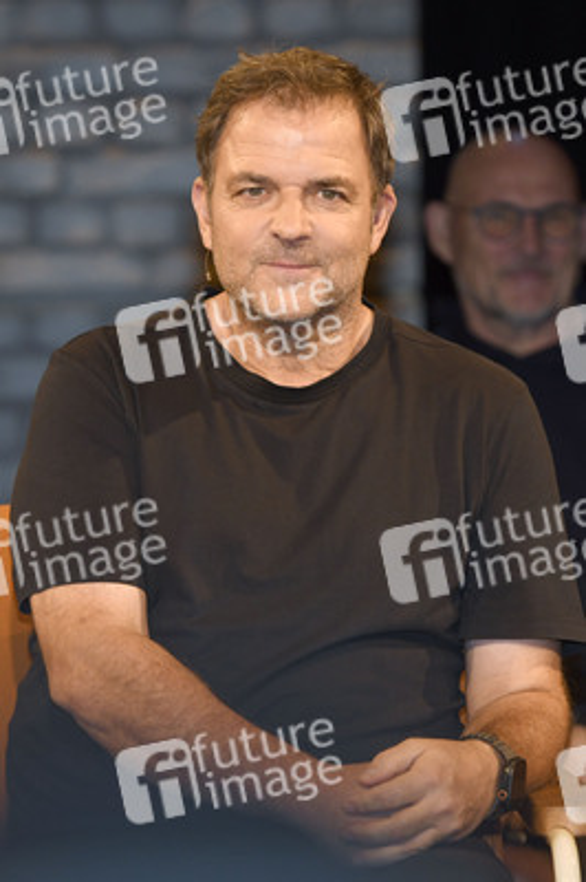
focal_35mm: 150
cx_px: 293
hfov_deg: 9.1
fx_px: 3669
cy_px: 441
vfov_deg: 13.7
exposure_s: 1/250
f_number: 4
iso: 1000
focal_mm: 150
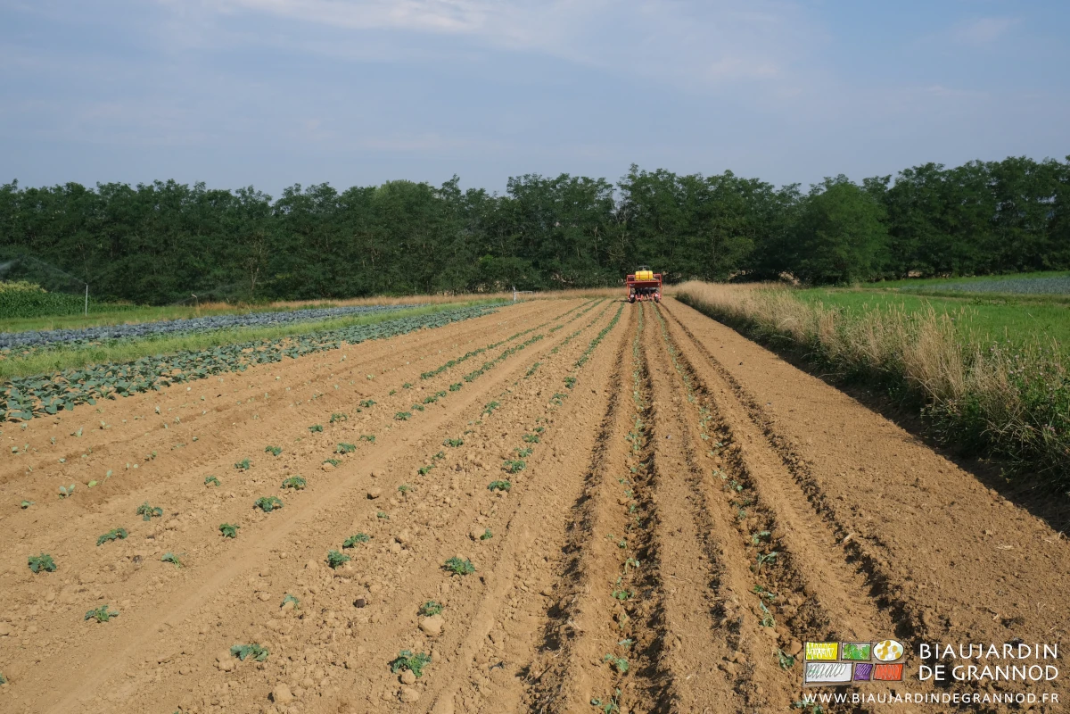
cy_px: 357
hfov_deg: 58.7
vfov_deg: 41.1
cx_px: 535
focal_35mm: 32
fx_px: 951
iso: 160
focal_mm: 21.4
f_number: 8
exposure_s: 1/400
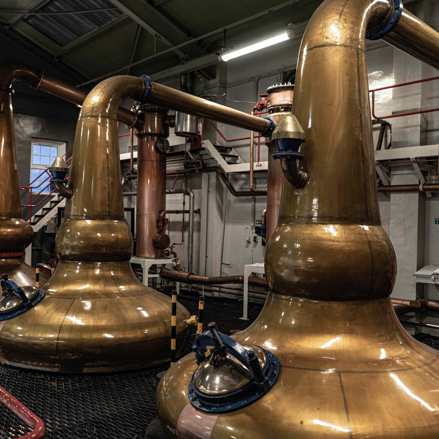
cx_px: 210
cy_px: 219
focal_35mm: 36
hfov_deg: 46.0
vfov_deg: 46.0
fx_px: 517
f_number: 3.5
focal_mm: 28
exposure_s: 1/80
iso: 320
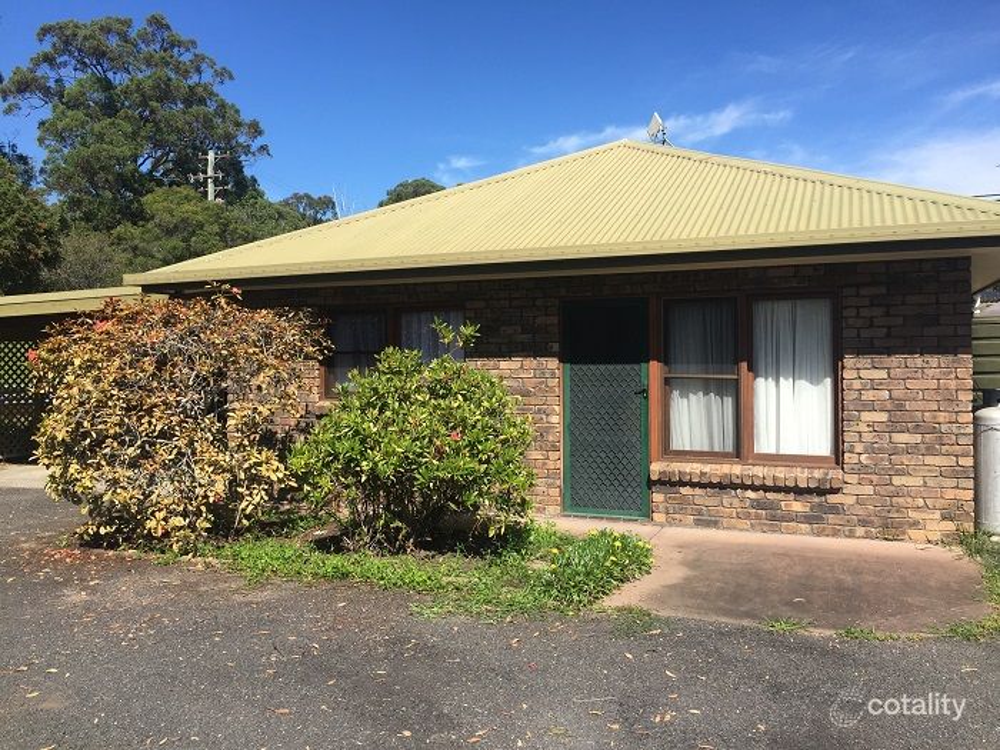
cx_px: 500
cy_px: 375
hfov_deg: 61.7
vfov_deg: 48.2
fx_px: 838
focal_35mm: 29
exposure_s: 1/1721
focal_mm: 4.15
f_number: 2.2
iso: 32
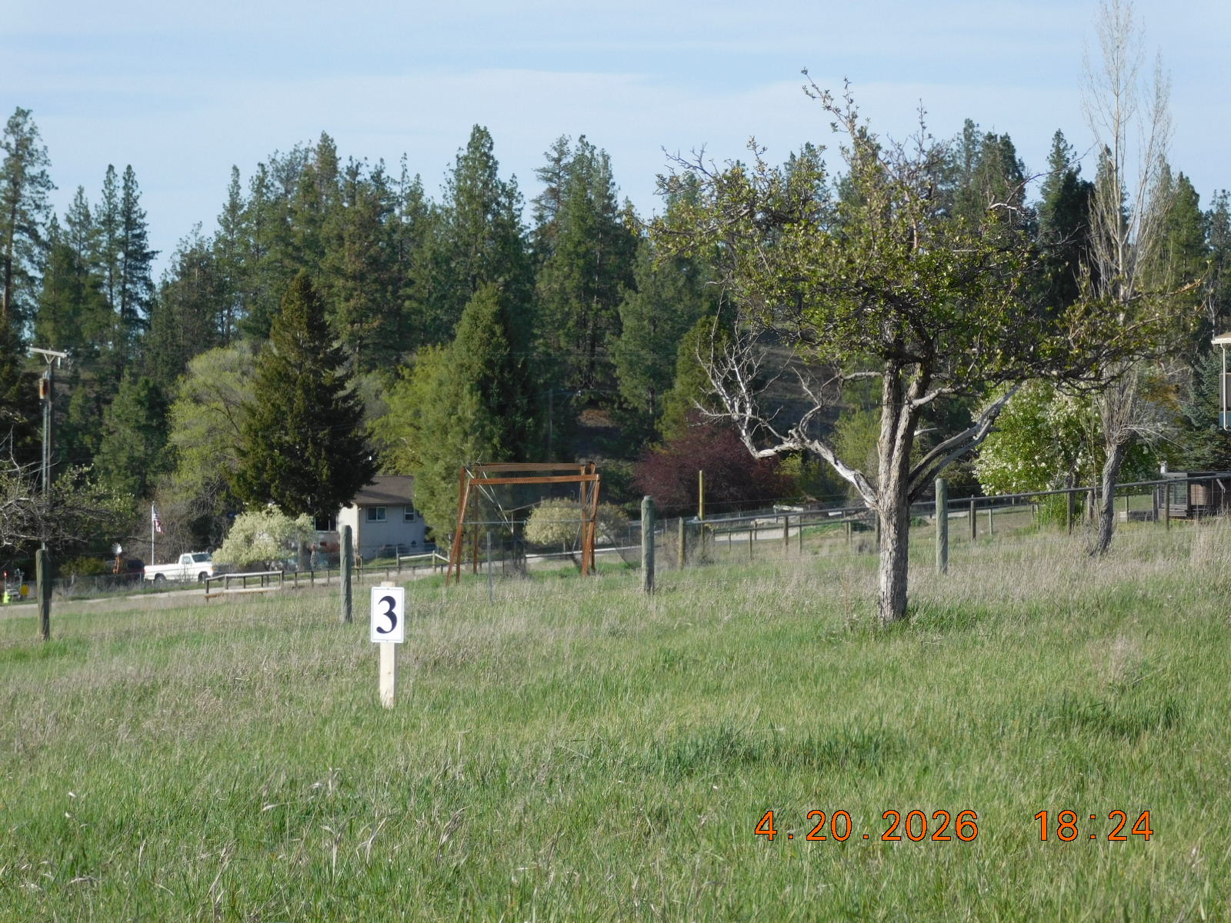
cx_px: 616
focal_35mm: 148
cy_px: 462
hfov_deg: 13.3
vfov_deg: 10.0
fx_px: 5263
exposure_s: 1/500
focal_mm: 26.3
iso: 125
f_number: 5.1
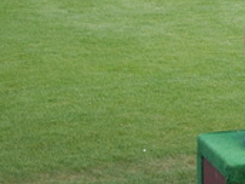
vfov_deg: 8.7
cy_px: -79
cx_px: 487
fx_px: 1182
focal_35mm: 167
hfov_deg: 10.8
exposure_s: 1/1000
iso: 400
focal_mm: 28
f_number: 4
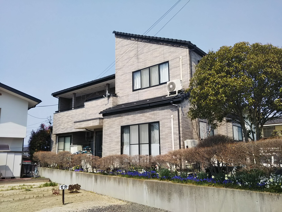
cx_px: 141
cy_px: 106
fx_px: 244
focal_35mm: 30
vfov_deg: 46.8
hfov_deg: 60.0
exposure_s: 1/1024
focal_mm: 4
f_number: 2.2
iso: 20
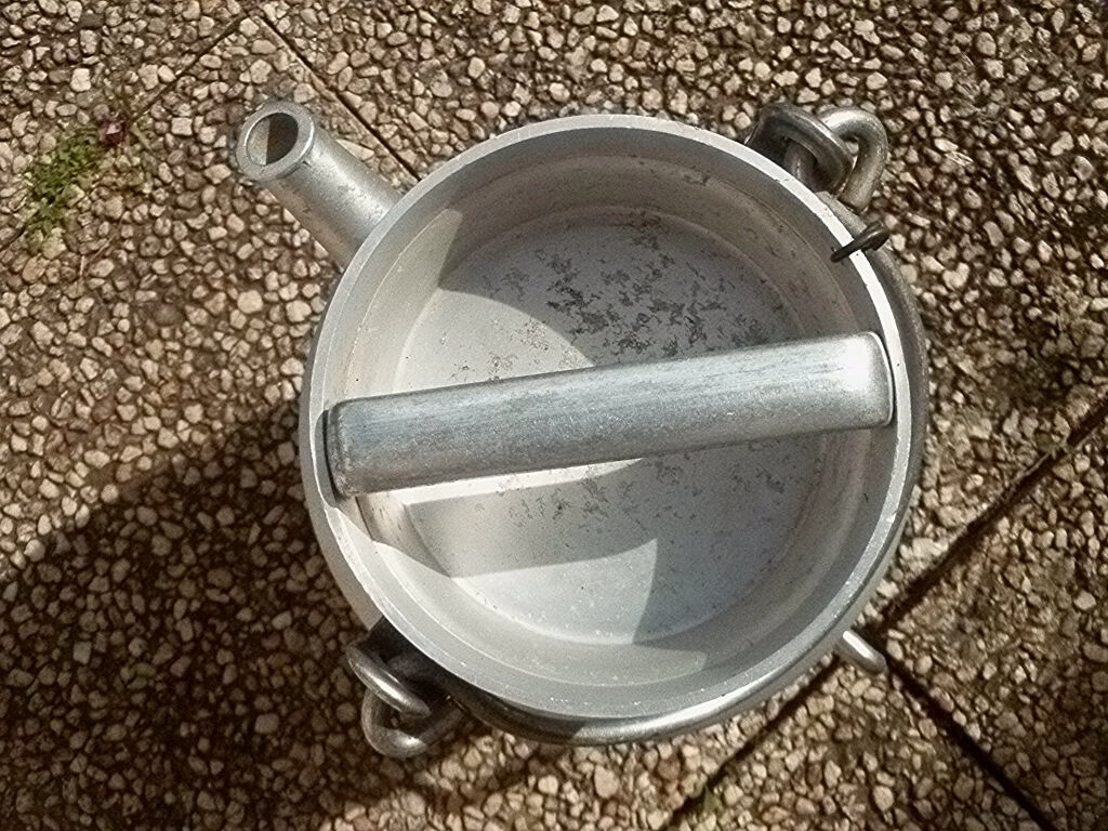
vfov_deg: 36.8
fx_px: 1248
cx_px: 554
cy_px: 416
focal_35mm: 39
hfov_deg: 47.9
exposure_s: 1/1300
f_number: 11
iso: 1600
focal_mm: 6.9
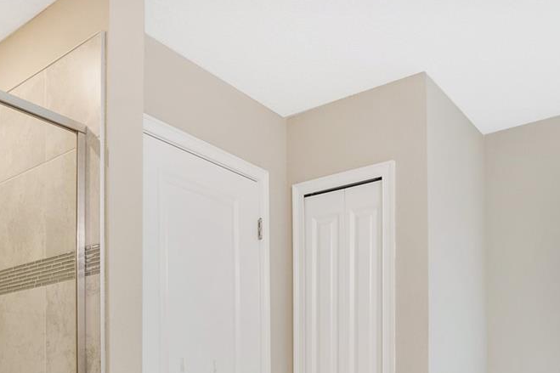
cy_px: 389
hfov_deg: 55.7
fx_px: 529
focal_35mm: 34
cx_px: 305
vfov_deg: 34.6
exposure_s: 1.3
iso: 100
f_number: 8
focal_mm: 14
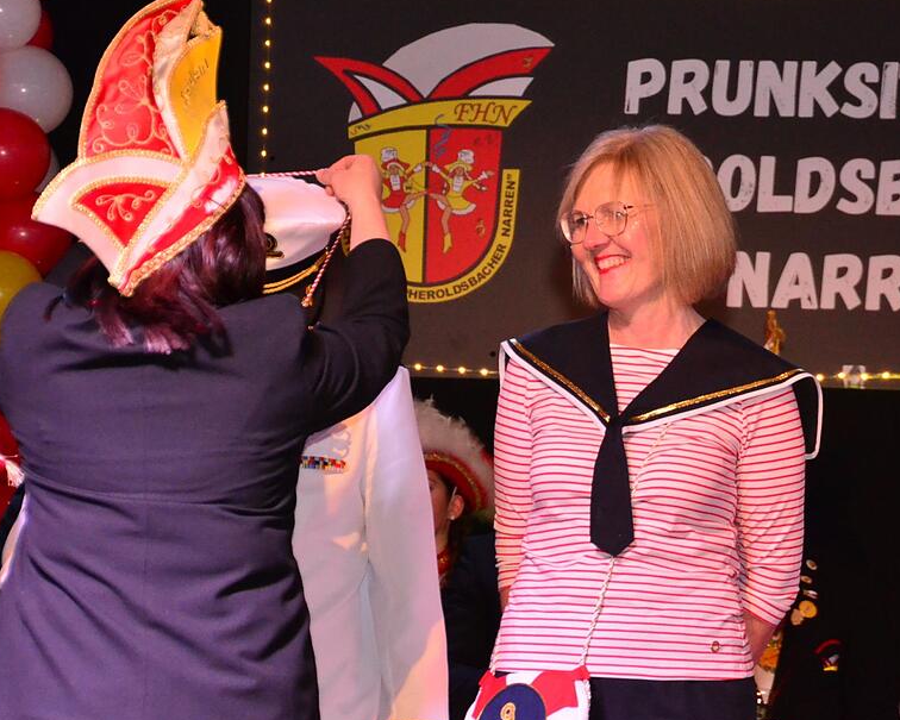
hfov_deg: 11.3
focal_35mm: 171
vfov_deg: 9.1
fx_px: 4547
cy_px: 342
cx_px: 490
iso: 3200
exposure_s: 1/125
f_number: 5.6
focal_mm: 85
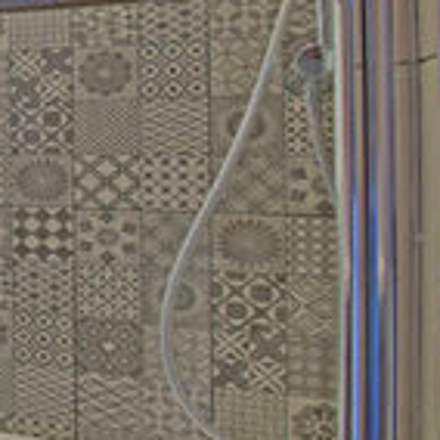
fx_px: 906
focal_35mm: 63
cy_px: 138
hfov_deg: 16.0
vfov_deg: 27.1
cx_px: -567
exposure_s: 1/60
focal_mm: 10
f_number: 6.3
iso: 640
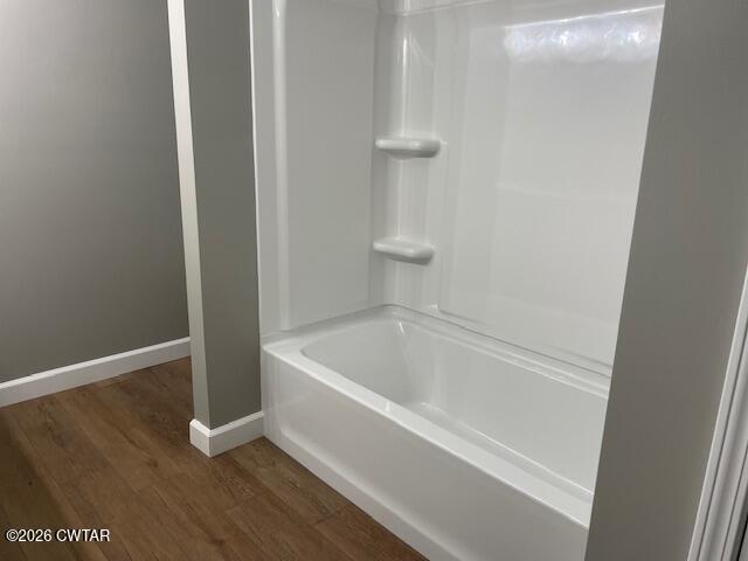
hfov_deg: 67.3
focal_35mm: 26
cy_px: 280
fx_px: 562
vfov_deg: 53.1
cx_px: 374
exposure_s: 1/120
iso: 125
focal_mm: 4.2
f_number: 1.6
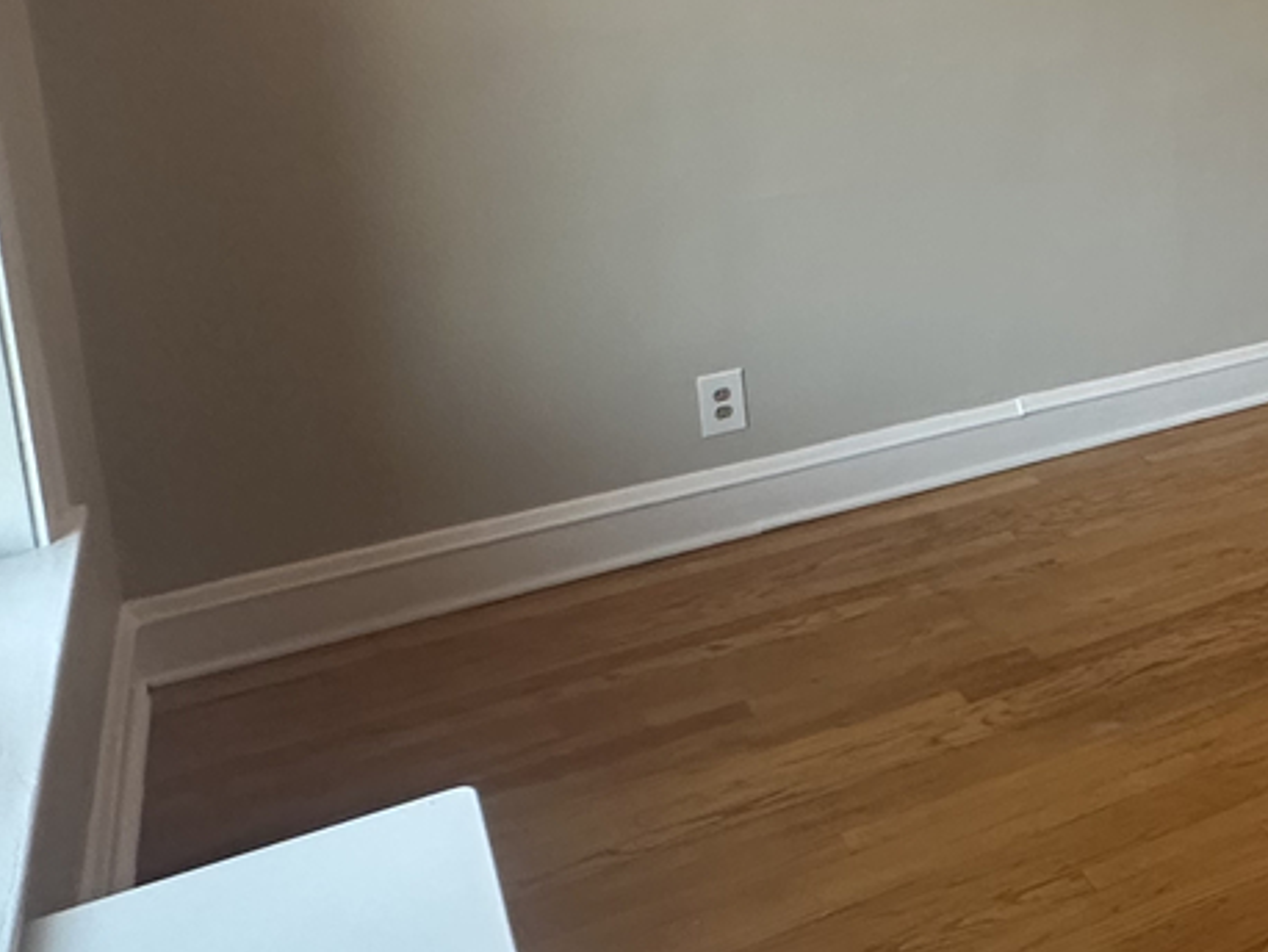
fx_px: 1613
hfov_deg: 36.2
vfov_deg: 31.4
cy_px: 97
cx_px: 1406
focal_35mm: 44
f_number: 2.2
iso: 320
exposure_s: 1/60
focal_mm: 2.22
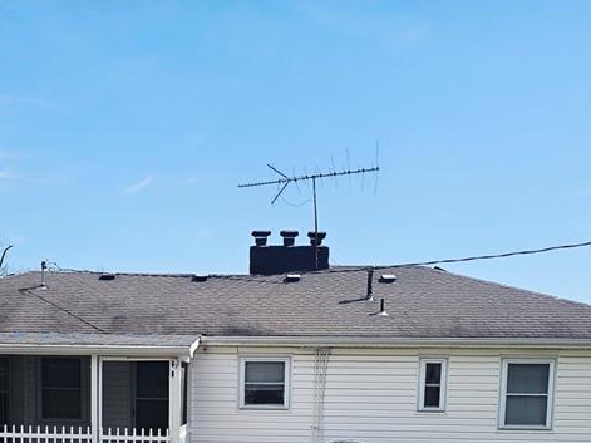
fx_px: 853
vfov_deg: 26.9
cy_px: 478
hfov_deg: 37.8
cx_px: 197
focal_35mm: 50
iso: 10
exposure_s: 1/1250
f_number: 1.7
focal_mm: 6.3
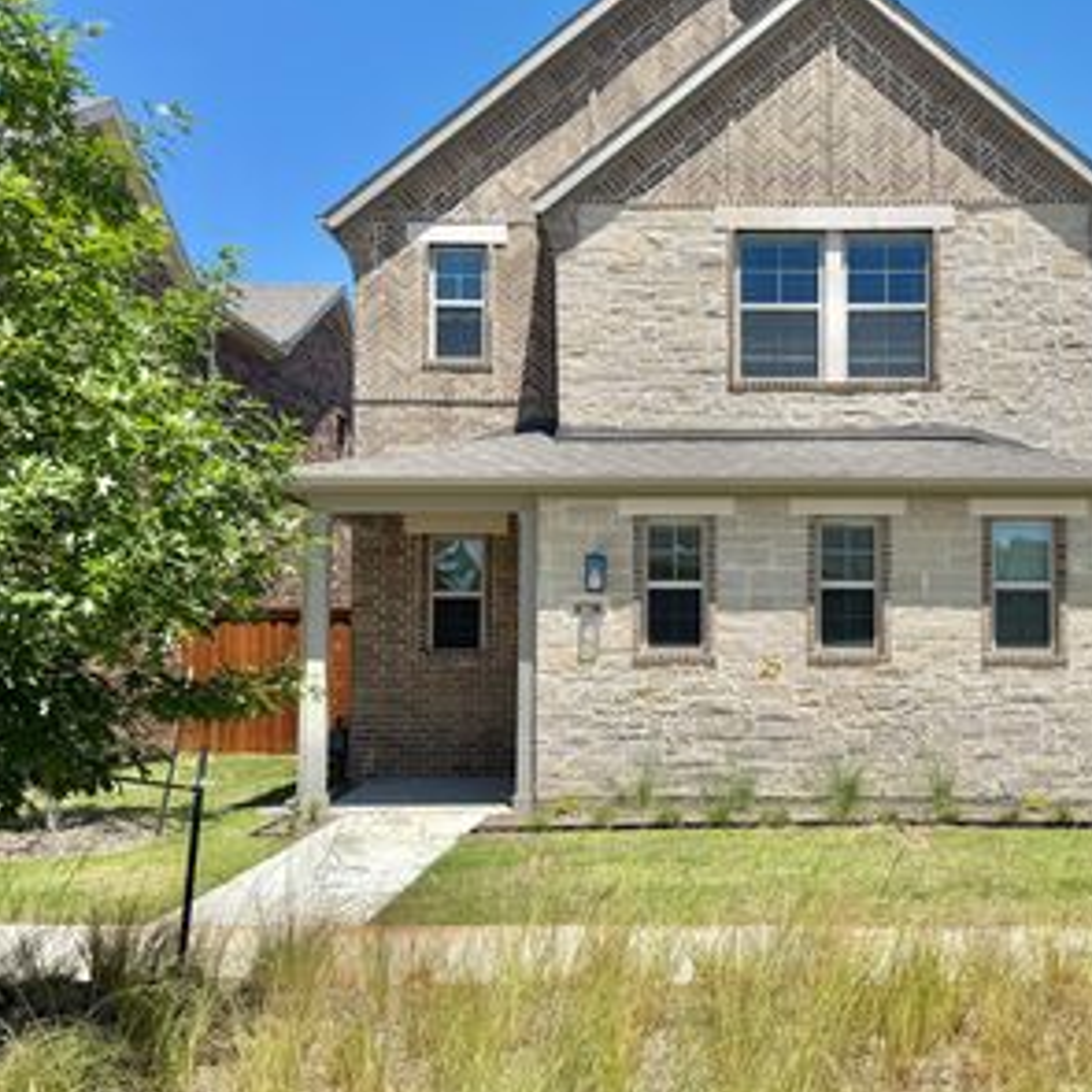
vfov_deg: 46.0
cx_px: 733
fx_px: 1285
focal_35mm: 36
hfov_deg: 45.3
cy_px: 553
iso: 80
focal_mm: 6.76
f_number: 1.78
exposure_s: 1/4950
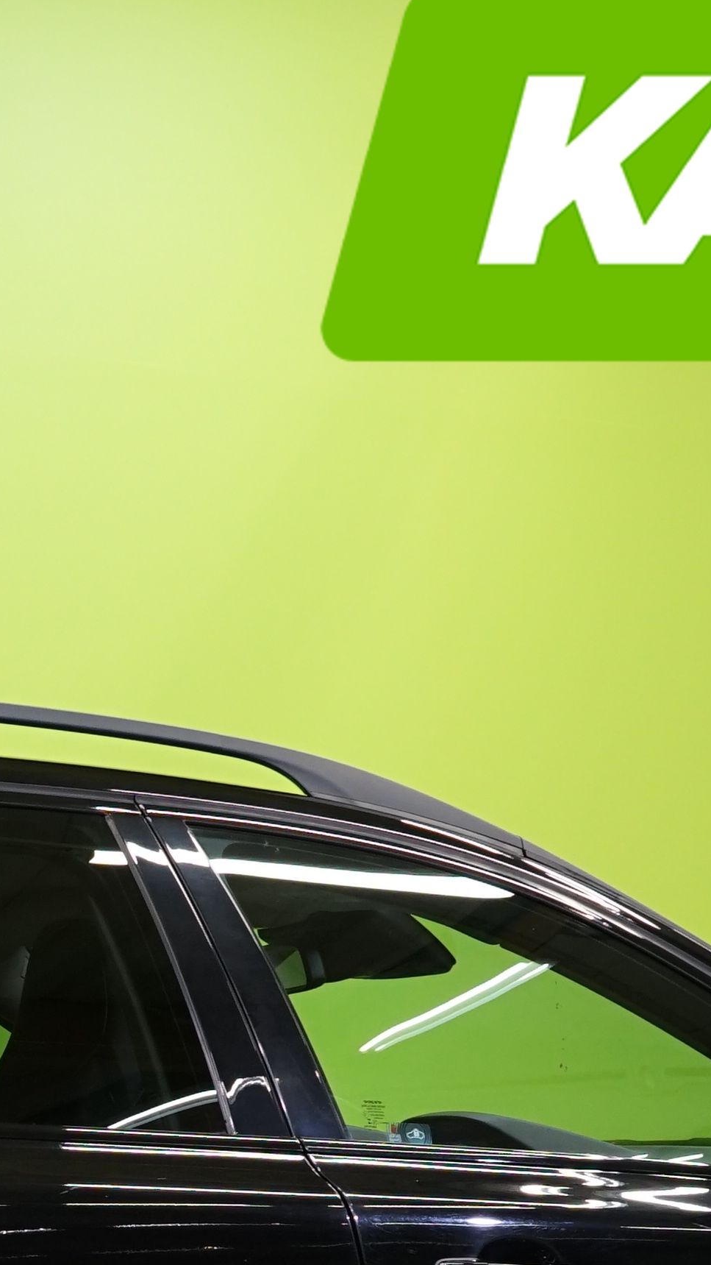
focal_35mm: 128
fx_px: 4290
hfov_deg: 9.3
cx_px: -233
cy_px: 1312
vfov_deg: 16.4
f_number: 6.3
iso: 800
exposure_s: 1/30
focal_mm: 35
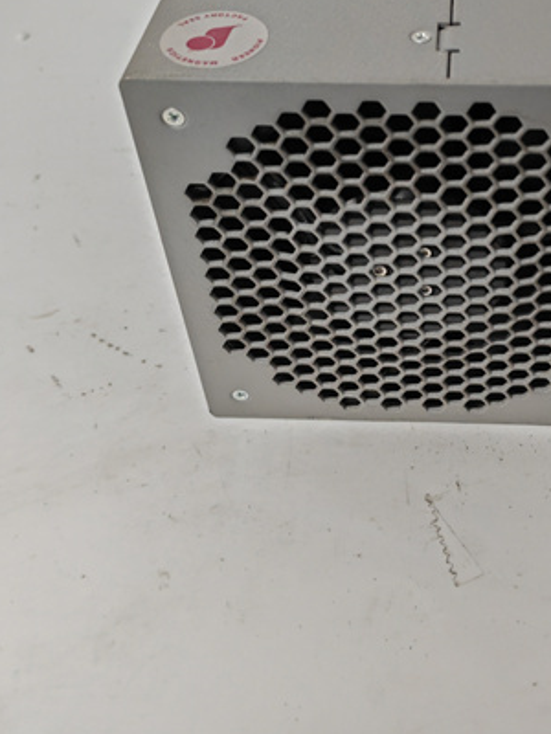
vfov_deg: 41.1
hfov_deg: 31.4
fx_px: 955
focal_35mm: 45
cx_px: 439
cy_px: 204
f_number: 1.9
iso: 1000
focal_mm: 6.12
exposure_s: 1/100
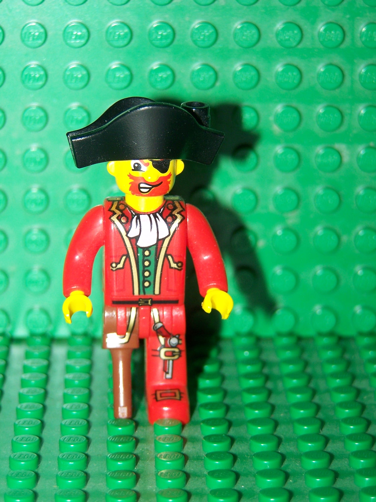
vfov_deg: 15.4
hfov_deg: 11.6
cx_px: 188
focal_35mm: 128
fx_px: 1854
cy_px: 251
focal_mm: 21.2
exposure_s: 1/100
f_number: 3.2
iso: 80
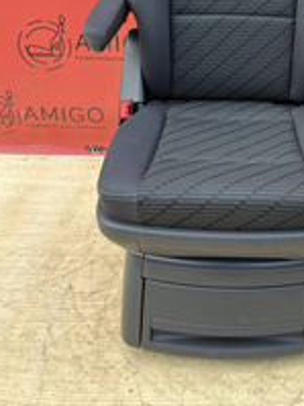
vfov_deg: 38.2
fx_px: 551
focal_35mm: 47
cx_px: 233
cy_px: 55
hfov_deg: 30.3
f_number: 1.6
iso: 50
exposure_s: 1/192
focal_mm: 5.1
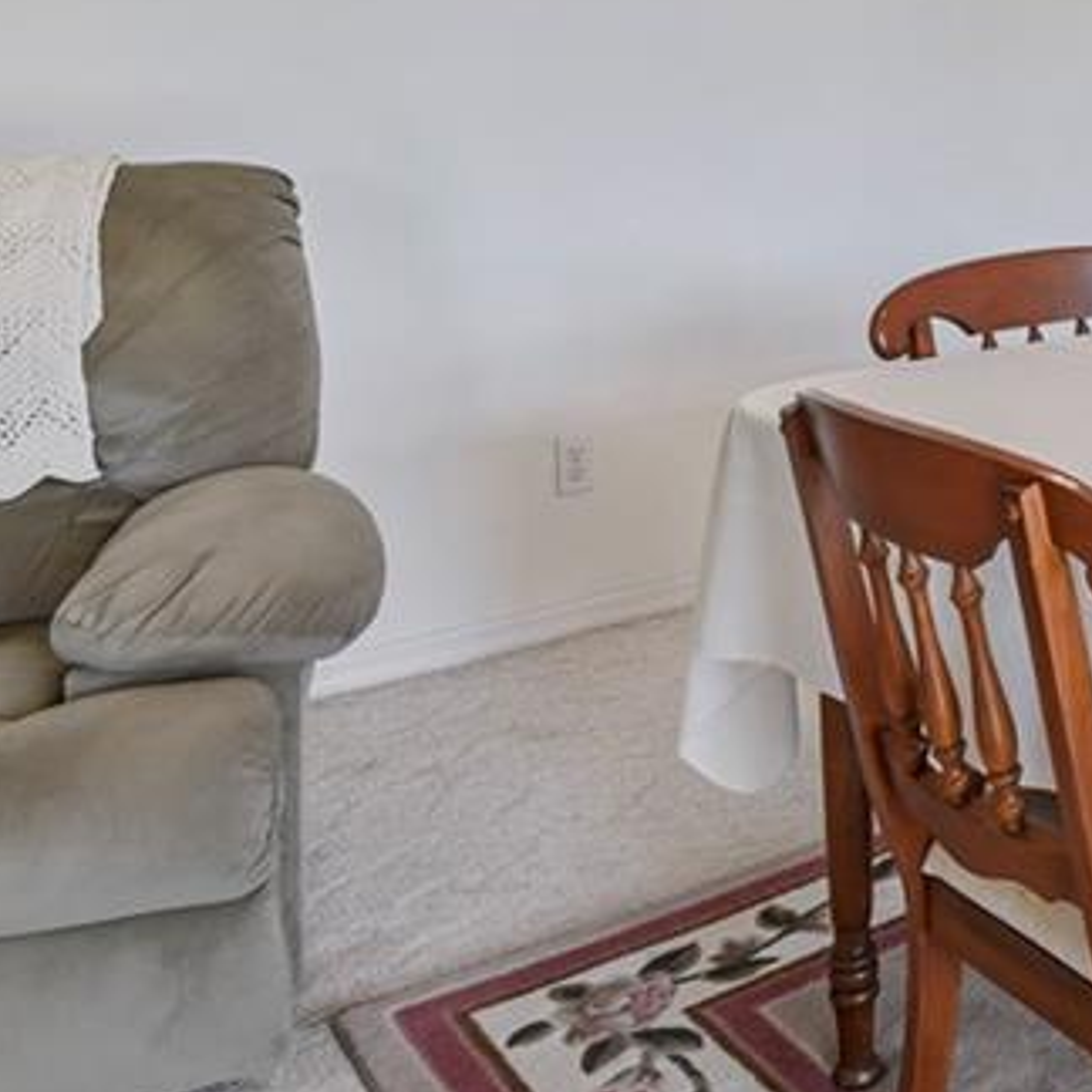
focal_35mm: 43
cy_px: 49
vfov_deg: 36.0
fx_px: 1535
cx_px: 1429
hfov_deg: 30.6
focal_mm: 16
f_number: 11
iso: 400
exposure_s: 1/40
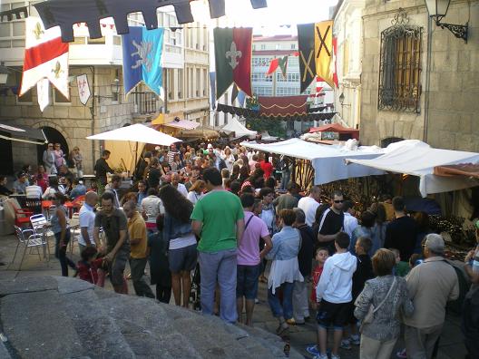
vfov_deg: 37.7
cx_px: 240
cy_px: 180
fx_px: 526
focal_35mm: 38
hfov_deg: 49.0
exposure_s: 1/60
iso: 64
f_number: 3.1
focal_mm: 6.3
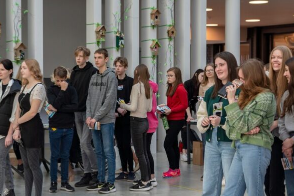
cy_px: 105
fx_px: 653
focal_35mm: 80
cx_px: 133
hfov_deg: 25.3
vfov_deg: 17.1
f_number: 4
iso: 160
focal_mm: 46
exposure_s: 1/200
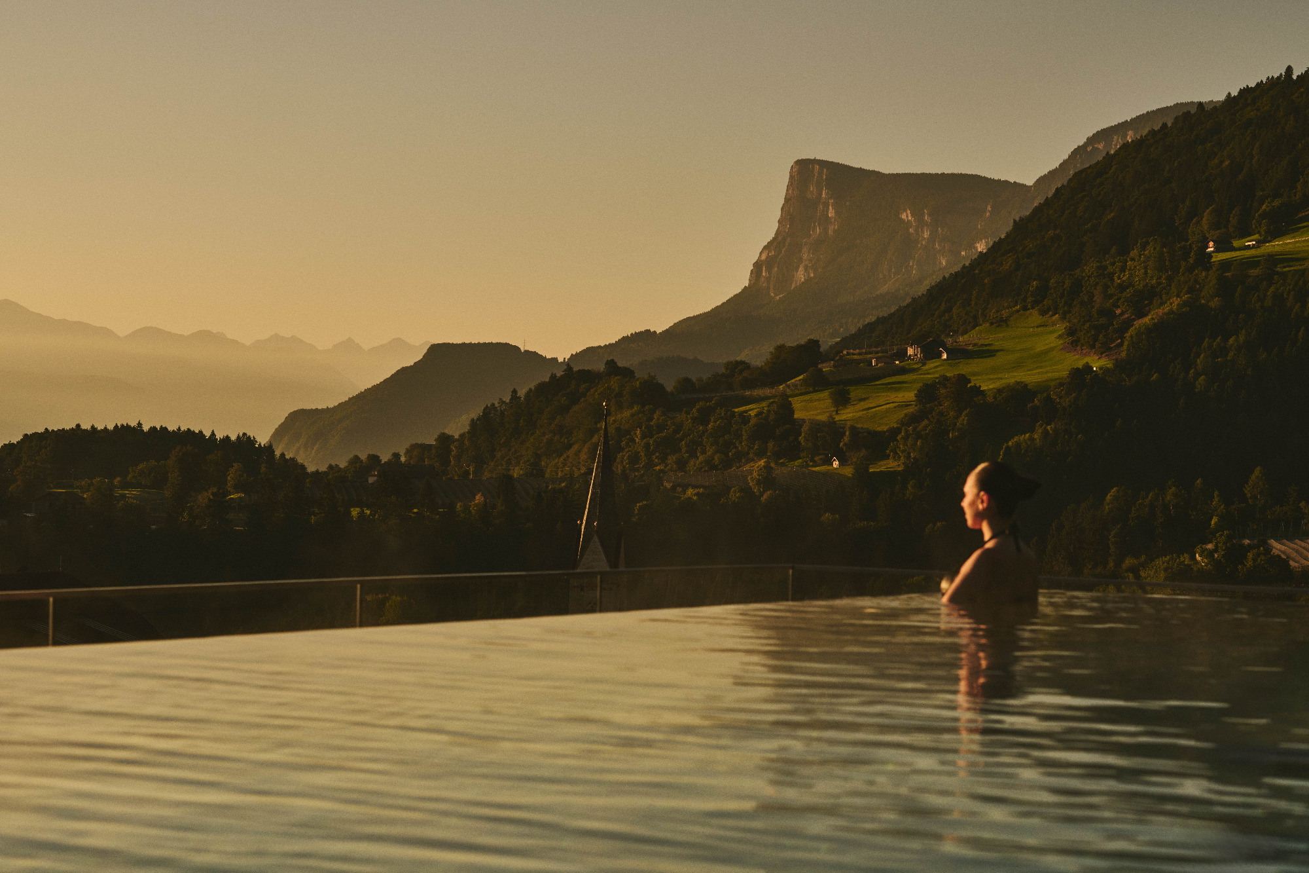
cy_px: 436
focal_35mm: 85
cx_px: 654
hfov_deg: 23.9
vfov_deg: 16.1
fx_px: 3090
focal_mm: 85
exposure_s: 1/1250
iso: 200
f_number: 8
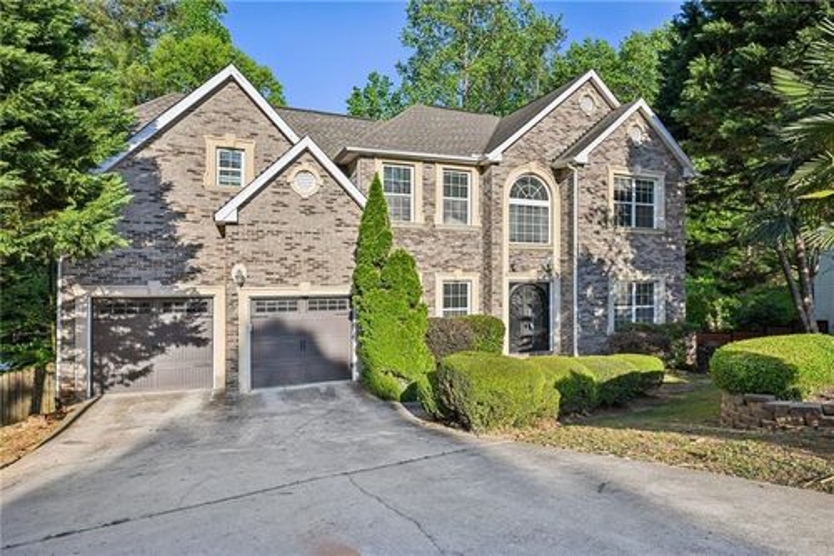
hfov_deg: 84.0
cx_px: 417
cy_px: 278
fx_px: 463
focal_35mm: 20
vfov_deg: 61.9
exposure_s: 1/320
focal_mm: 20
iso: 100
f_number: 8
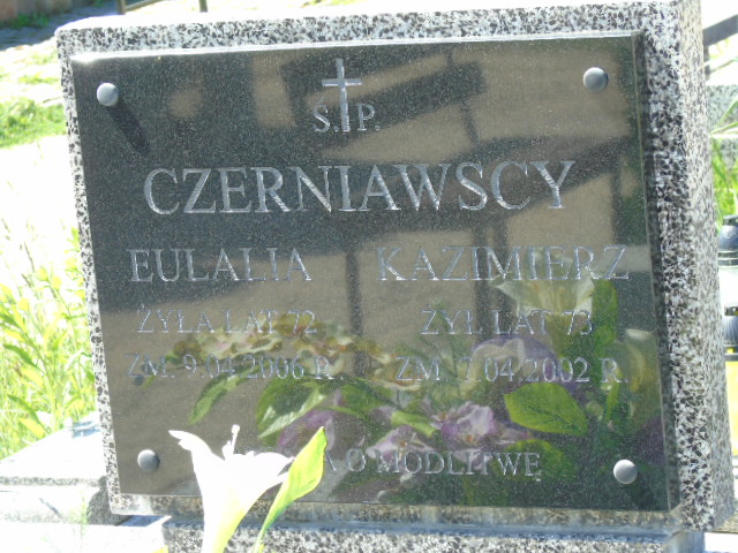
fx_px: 3027
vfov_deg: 10.4
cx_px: 369
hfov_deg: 13.9
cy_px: 276
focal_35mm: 142
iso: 160
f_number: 4.7
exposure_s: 1/125
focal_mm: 25
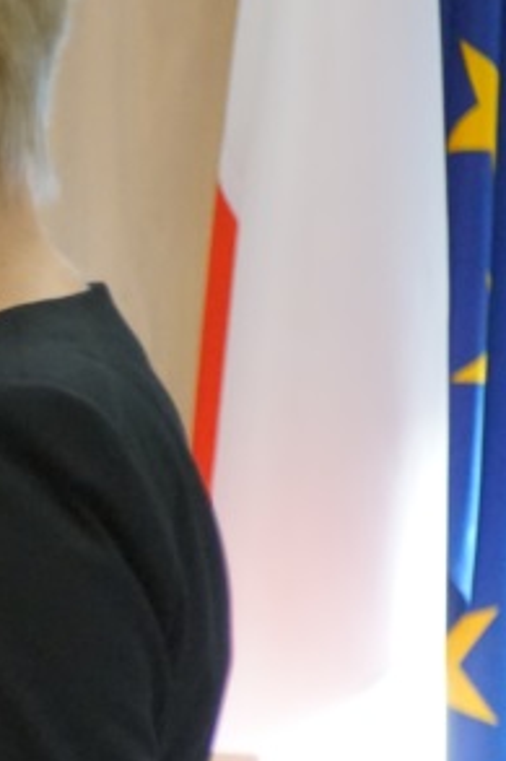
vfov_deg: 4.0
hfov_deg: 2.7
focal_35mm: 512
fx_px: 10807
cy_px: 469
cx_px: -708
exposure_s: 1/100
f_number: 5.6
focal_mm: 100
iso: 3200
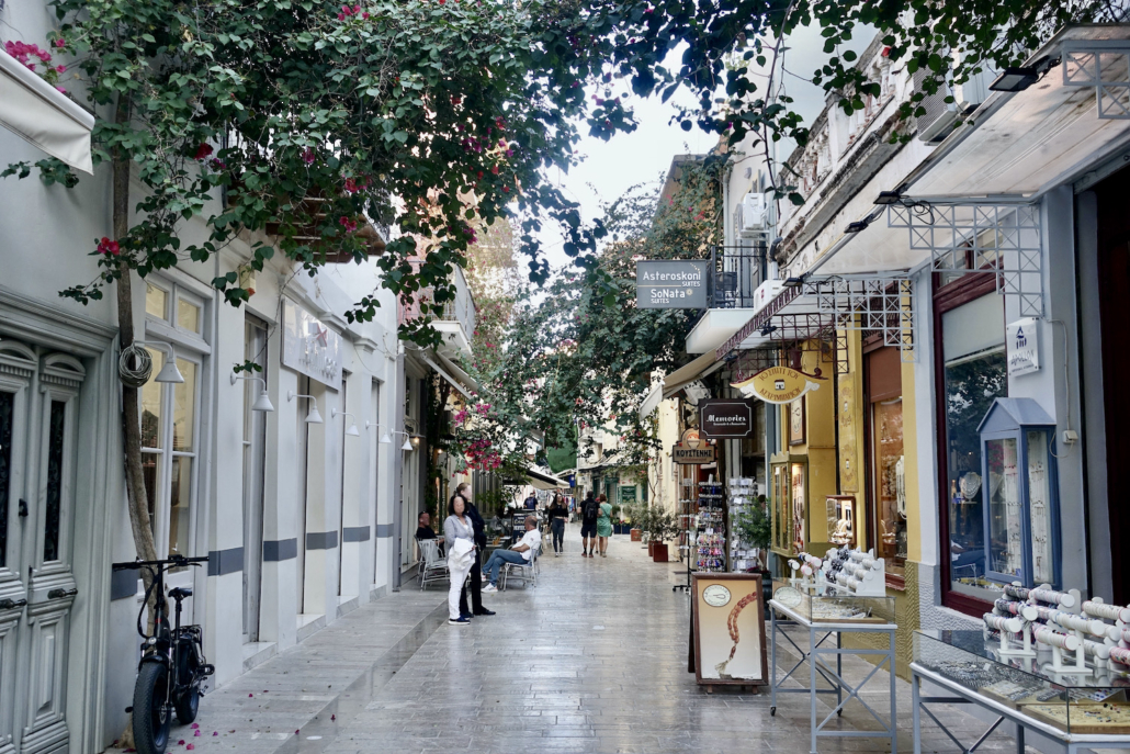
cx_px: 565
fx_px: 1067
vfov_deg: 38.9
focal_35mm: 34
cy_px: 377
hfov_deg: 55.8
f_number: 3.5
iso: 125
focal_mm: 12.48
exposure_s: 1/80
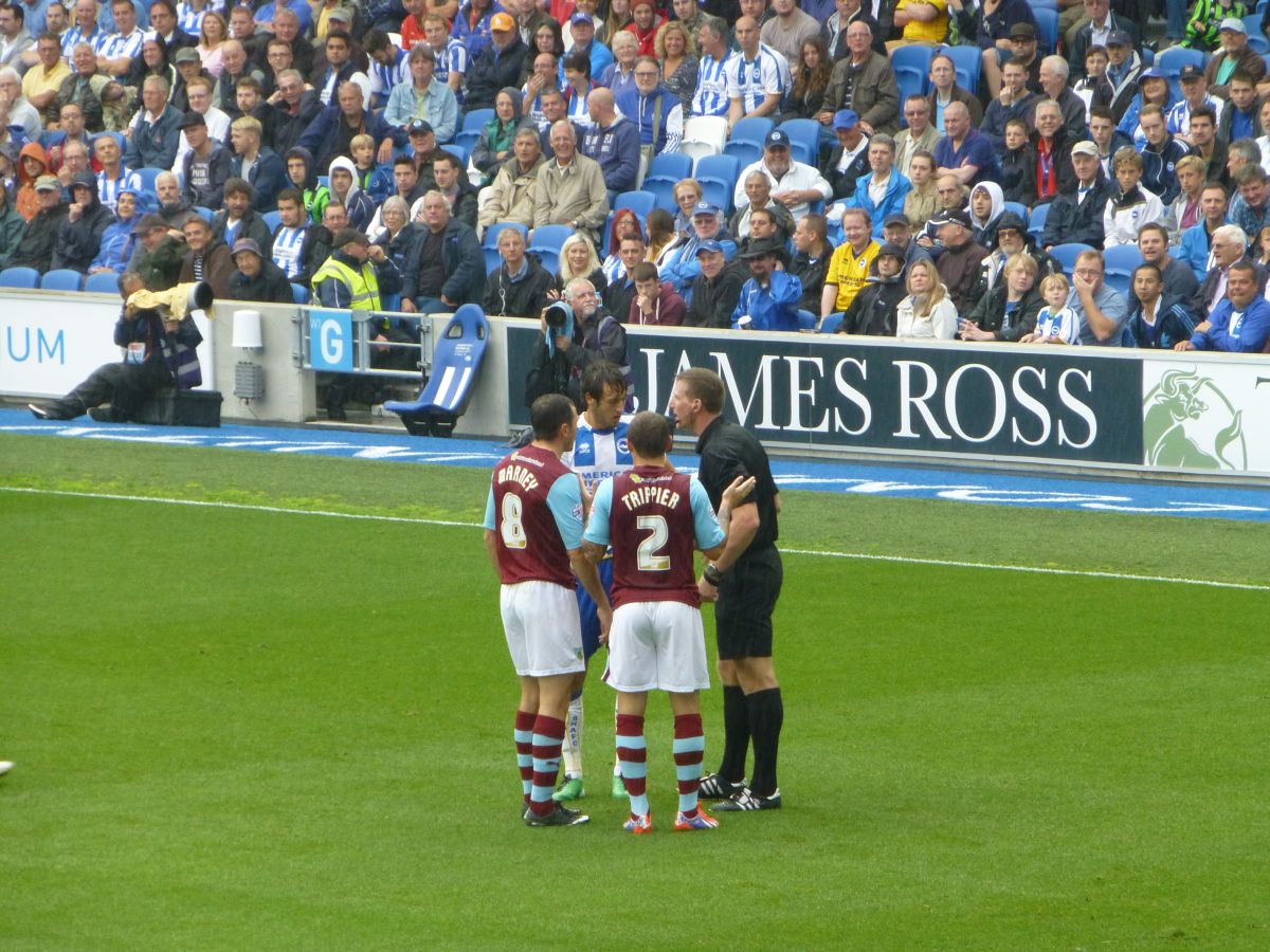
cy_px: 476
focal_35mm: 265
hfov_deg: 7.5
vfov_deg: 5.6
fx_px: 9722
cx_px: 635
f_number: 5.8
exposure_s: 1/80
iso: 400
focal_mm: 47.3
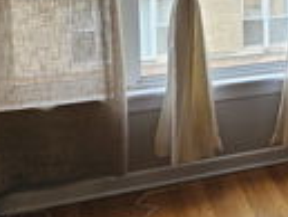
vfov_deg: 18.6
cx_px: 445
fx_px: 633
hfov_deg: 21.2
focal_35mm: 76
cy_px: -25
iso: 100
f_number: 1.8
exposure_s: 1/359
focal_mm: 5.4
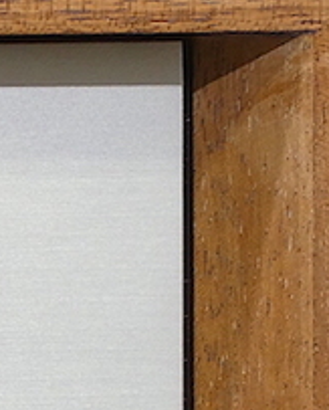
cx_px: -406
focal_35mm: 622
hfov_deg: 2.5
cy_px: 533
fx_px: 7554
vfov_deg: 3.1
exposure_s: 1/8
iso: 200
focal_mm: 24.2
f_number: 5.3
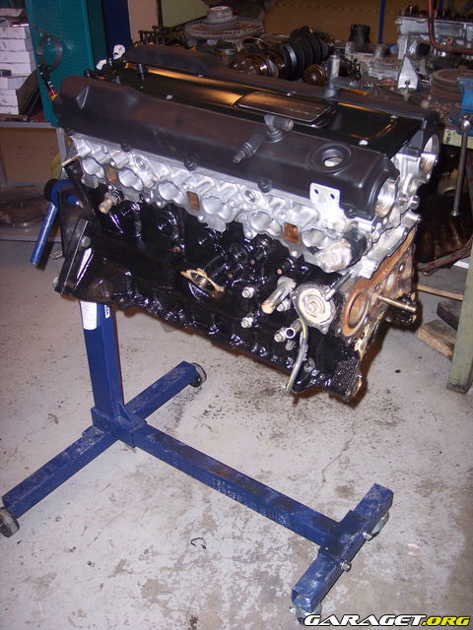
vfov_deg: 47.9
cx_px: 236
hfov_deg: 36.8
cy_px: 315
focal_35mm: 39
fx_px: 711
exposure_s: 1/60
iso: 100
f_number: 2.8
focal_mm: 8
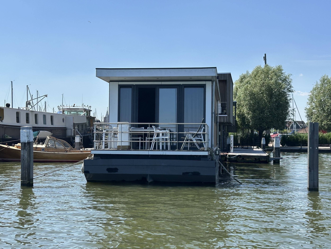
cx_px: 166
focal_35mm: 48
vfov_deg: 30.3
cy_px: 124
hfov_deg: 39.7
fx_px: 459
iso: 64
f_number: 1.78
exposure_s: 1/4367
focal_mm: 6.86
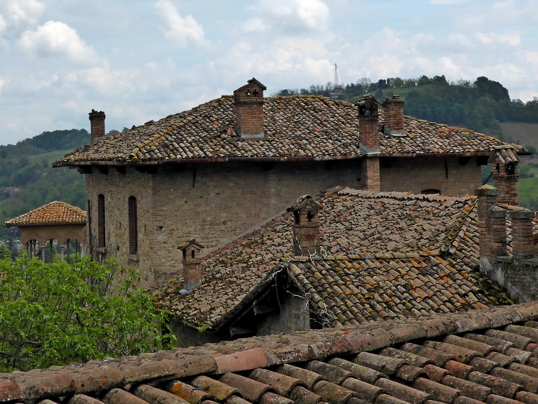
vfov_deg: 20.6
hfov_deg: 27.4
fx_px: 1103
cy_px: 113
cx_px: 228
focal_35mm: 71
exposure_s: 1/800
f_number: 5.6
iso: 160
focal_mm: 8.4
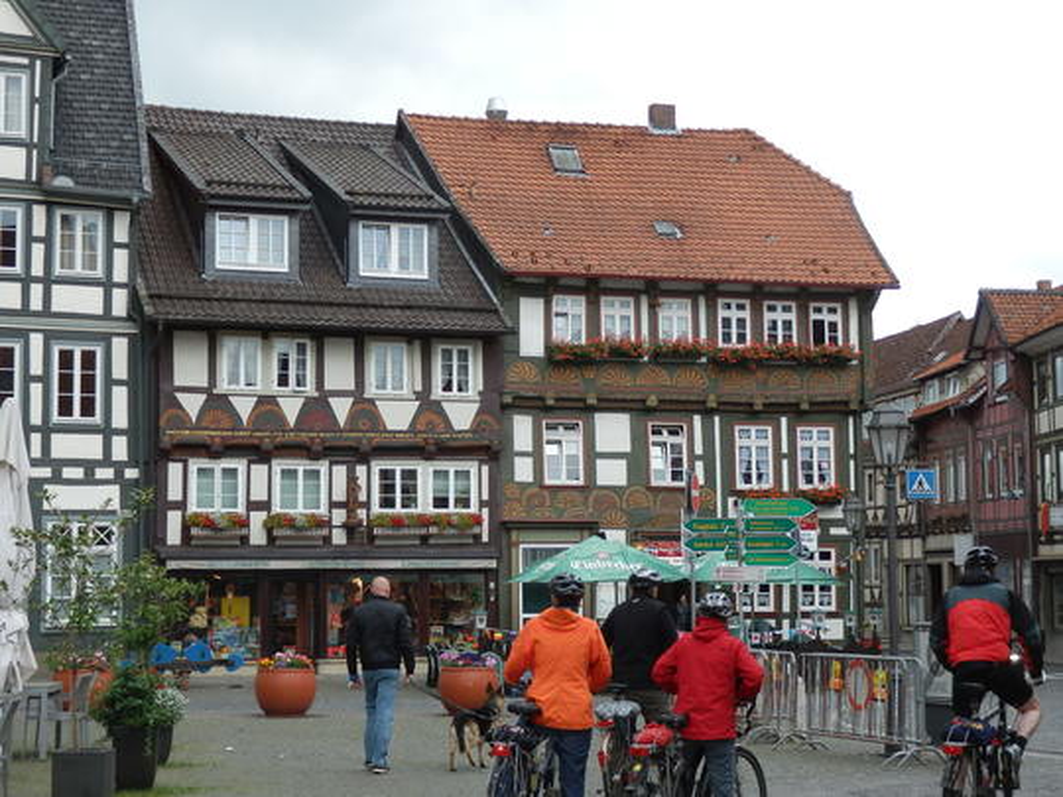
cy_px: 398
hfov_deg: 32.2
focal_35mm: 60
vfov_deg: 24.4
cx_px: 532
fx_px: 1843
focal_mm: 10.8
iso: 80
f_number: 4.2
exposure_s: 1/100
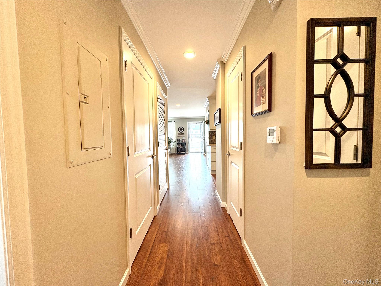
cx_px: 190
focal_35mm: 14
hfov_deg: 102.1
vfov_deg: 85.7
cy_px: 143
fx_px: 154
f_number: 2.2
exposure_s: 1/120
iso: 160
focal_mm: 2.22
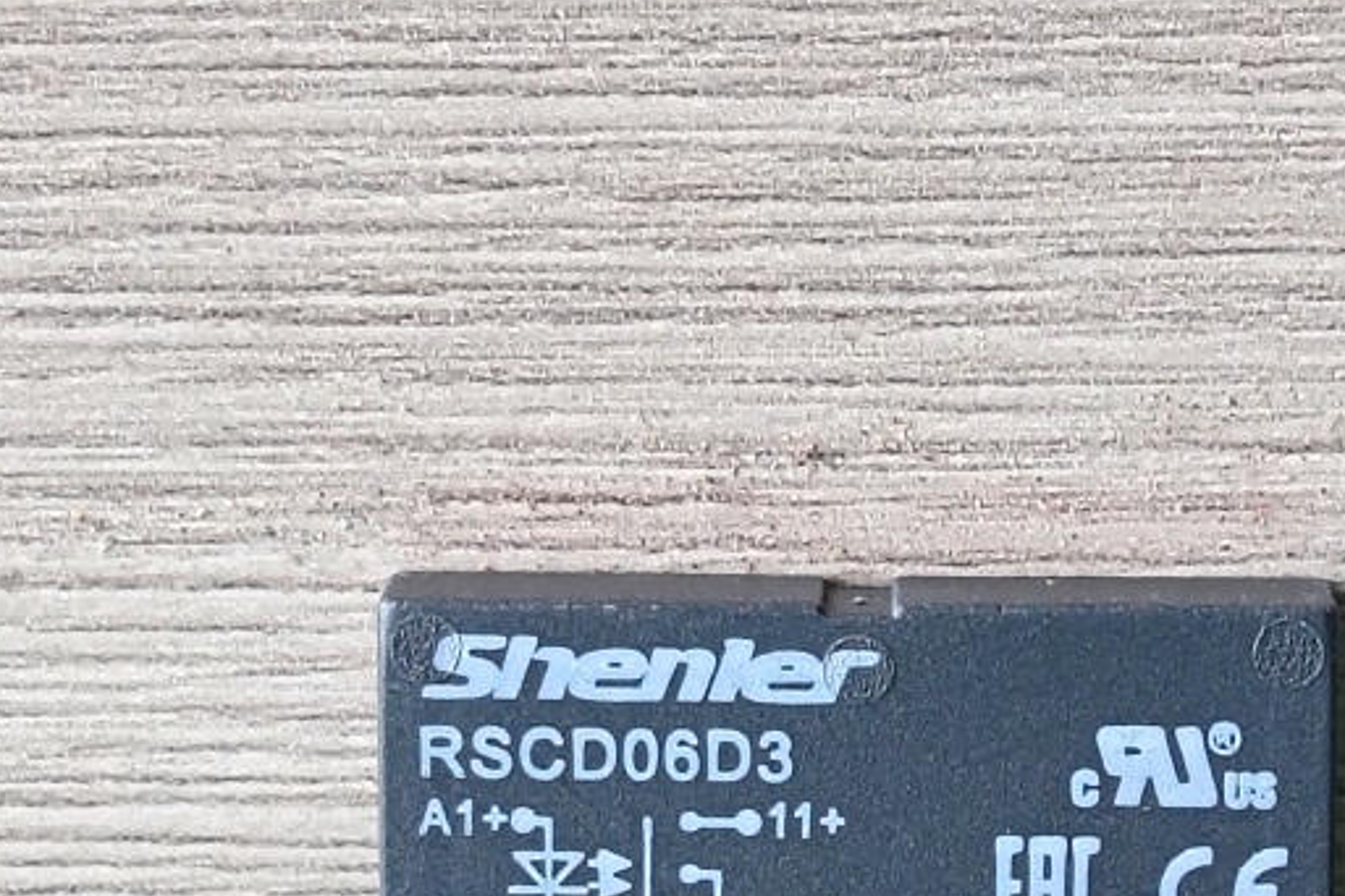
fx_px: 6538
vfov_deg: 7.8
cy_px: 1056
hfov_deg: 11.7
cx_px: 996
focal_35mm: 175
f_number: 1.75
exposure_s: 1/50
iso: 445
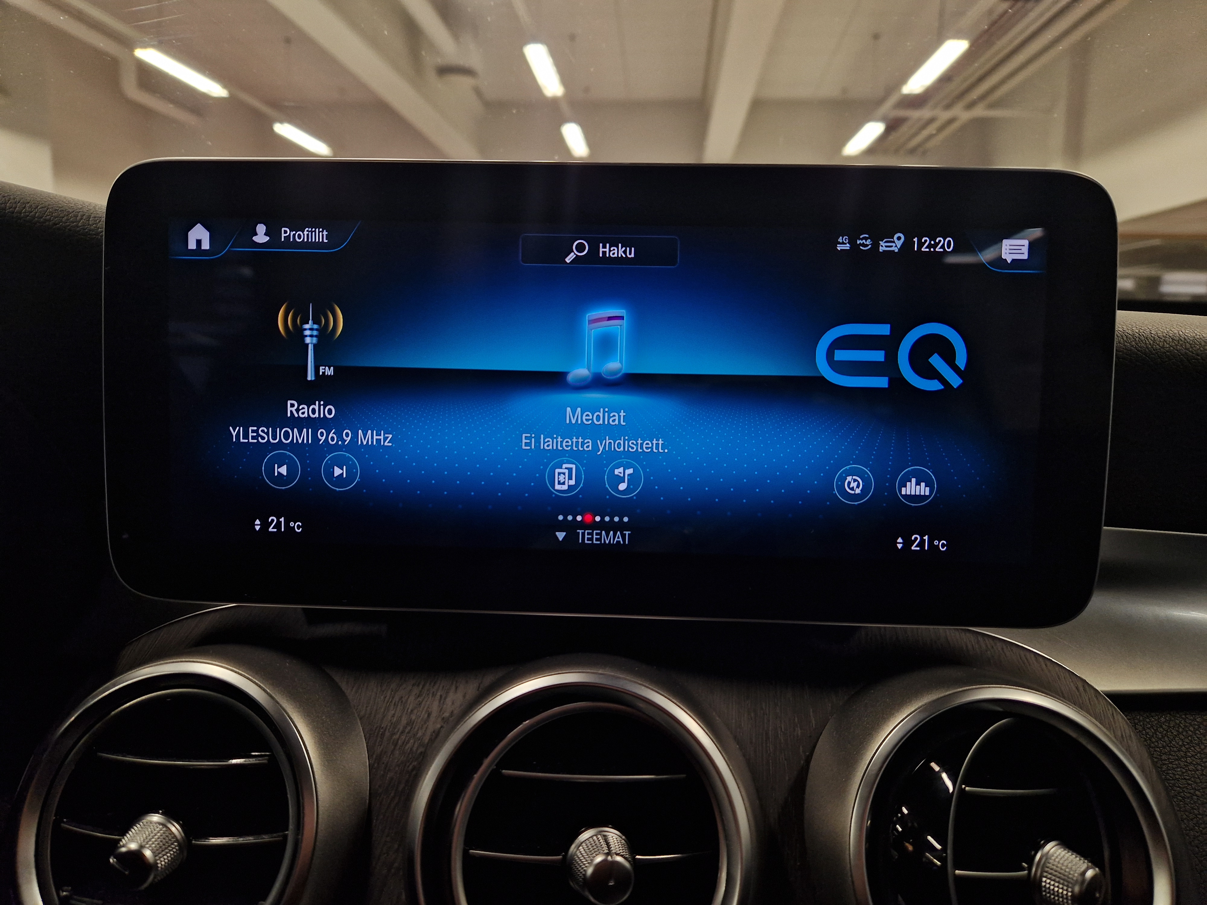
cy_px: 452
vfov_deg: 58.9
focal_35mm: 23
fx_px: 802
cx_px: 604
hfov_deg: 73.9
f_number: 1.8
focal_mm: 5.4
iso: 160
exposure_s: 1/100
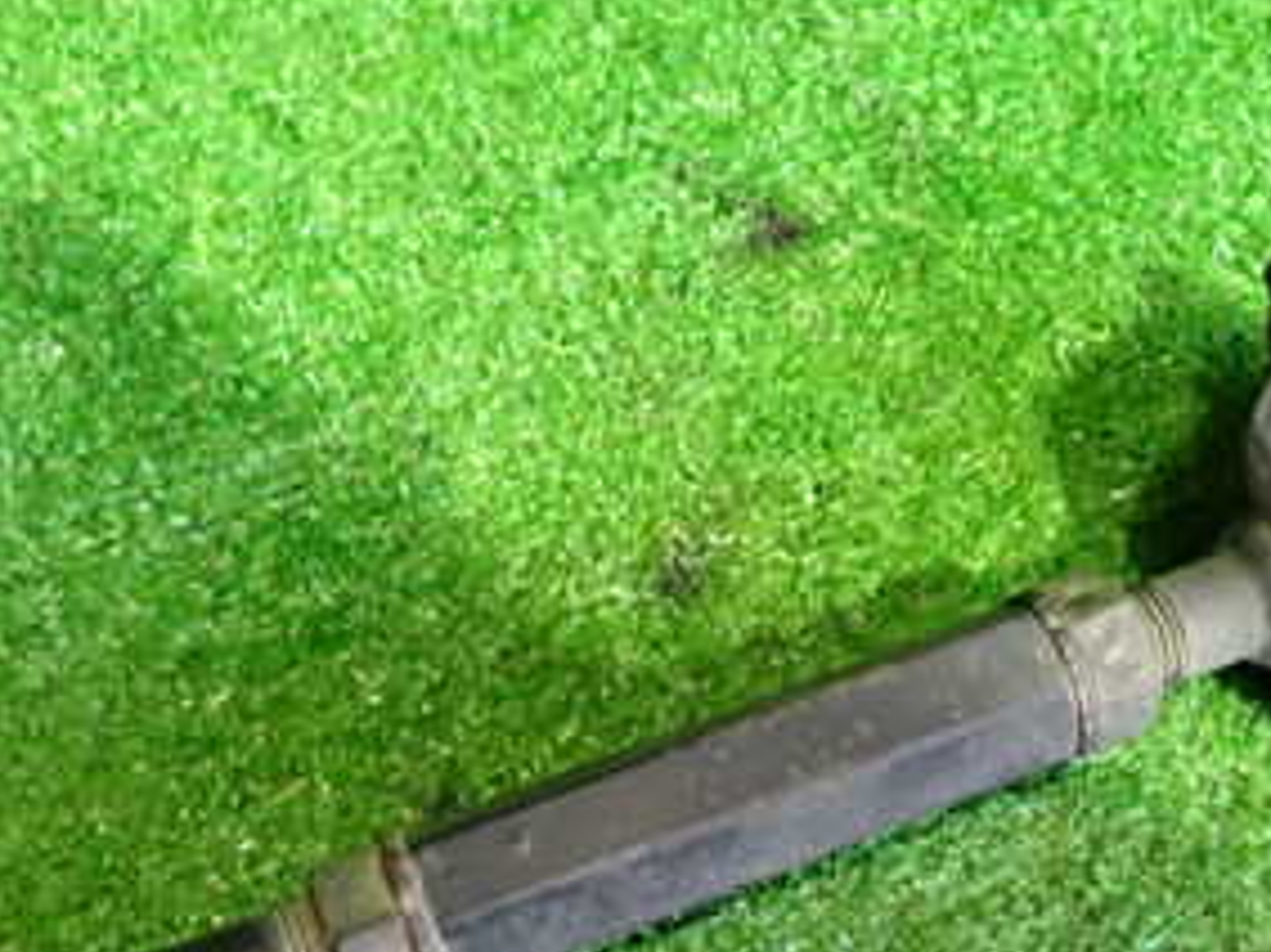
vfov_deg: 26.9
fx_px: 1945
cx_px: 620
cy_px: 777
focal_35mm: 53
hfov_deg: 36.2
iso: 640
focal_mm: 4.5
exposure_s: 1/30
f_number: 2
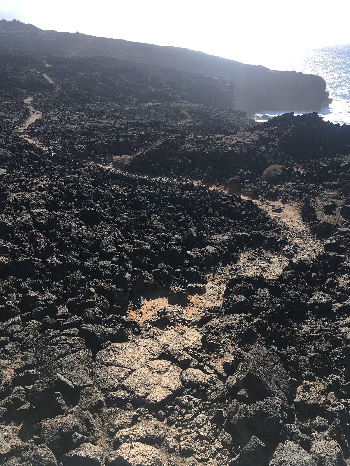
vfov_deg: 61.7
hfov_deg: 48.2
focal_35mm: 29
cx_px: 175
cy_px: 233
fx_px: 391
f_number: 2.2
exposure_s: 1/1068
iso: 25
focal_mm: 4.15
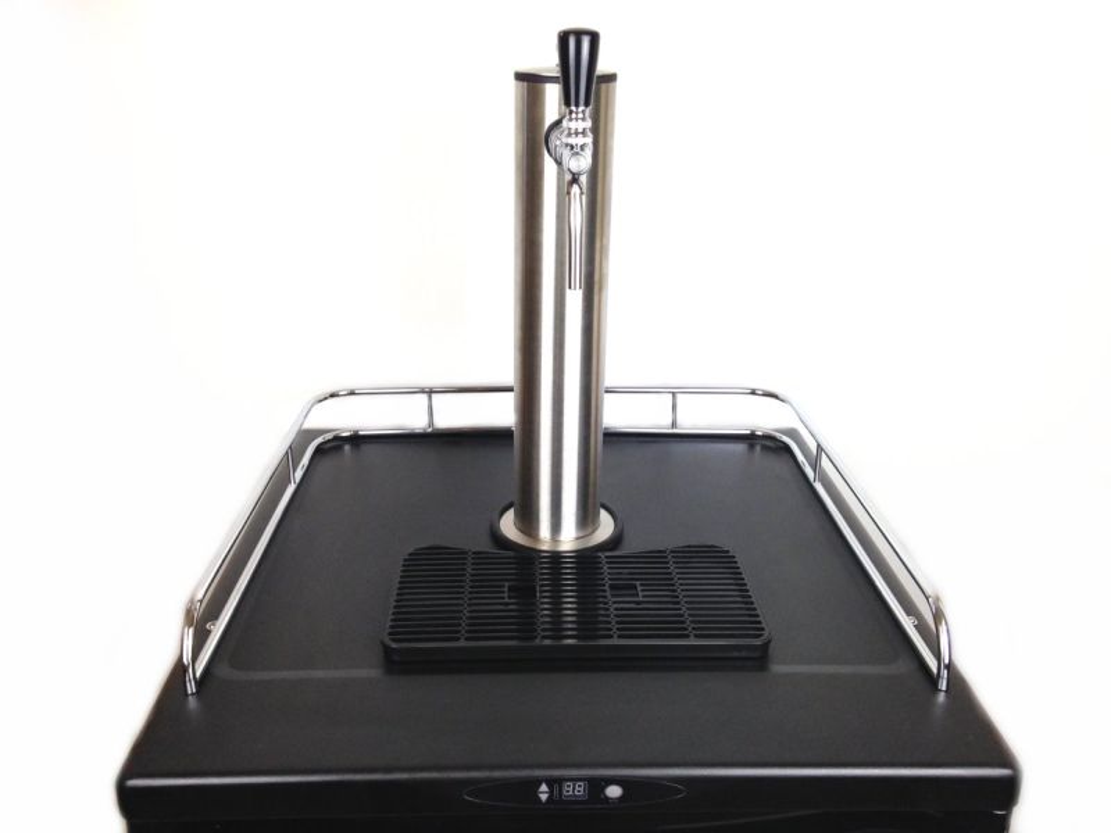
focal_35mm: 33
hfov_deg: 55.4
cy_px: 416
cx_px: 556
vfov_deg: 42.9
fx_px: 1059
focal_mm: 4.12
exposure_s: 1/120
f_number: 2.4
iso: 80
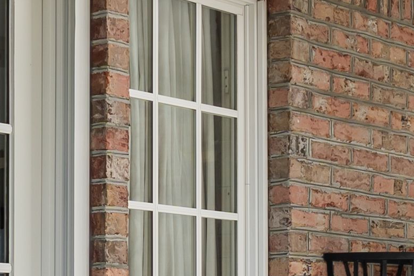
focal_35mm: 123
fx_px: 1414
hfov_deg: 16.6
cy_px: 330
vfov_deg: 10.9
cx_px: 226
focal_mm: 16
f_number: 4
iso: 100
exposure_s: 1/320
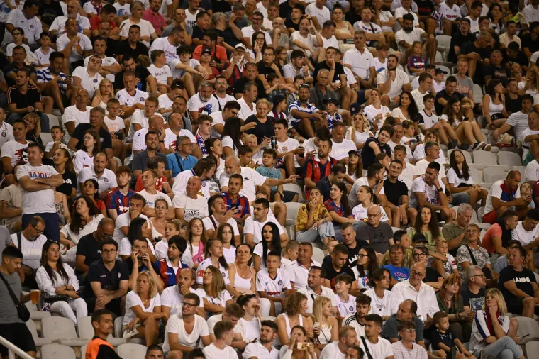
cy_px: 180
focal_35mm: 200
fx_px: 2993
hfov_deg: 10.3
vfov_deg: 6.9
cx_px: 270
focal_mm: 200
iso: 3200
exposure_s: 1/640
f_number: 3.5
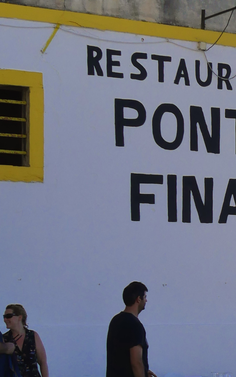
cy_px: 297
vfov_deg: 16.1
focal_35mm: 129
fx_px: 1327
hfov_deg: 9.8
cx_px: 385
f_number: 8
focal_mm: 17
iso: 200
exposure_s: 1/400
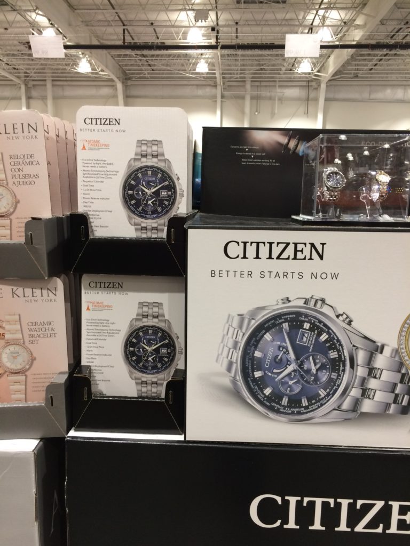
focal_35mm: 29
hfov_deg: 48.2
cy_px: 273
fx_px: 458
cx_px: 205
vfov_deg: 61.7
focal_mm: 4.15
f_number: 2.2
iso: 125
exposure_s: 1/30
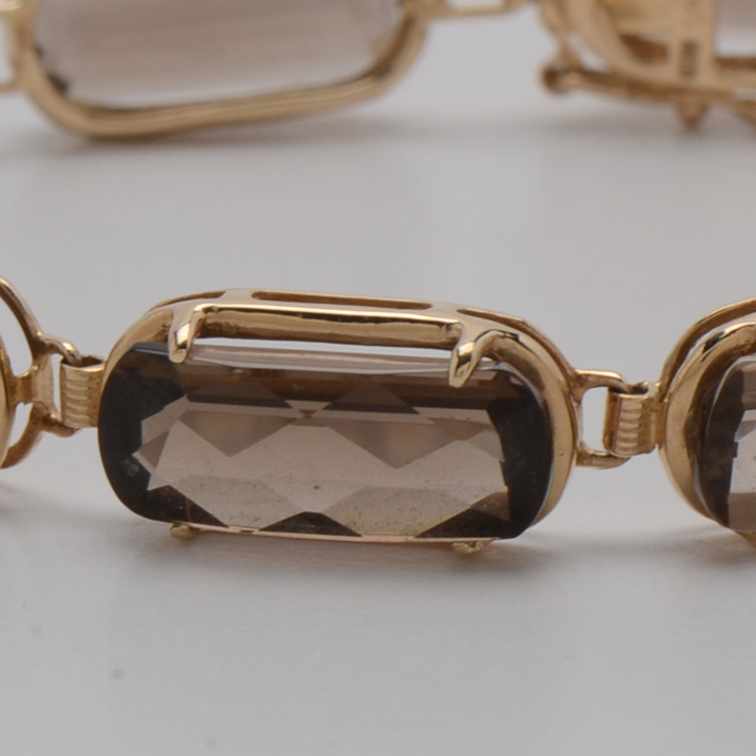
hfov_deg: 4.7
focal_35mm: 371
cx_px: 601
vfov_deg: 4.7
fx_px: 9178
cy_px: 271
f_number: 22
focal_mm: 85
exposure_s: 1/125
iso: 200
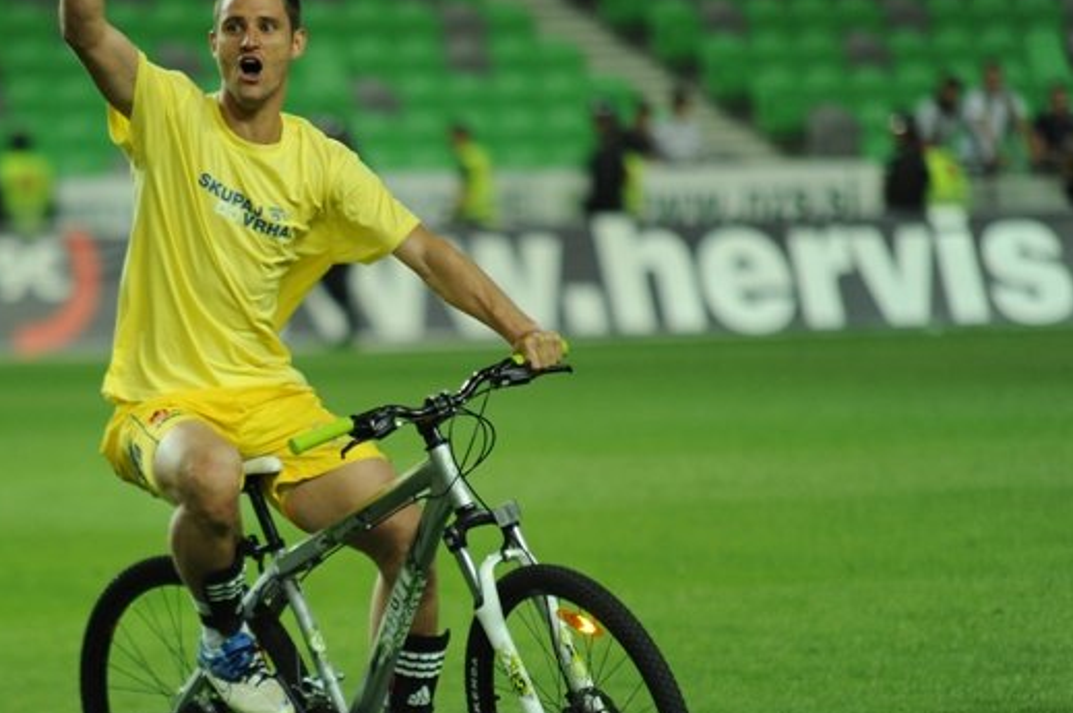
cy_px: 384
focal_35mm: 308
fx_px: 9171
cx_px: 345
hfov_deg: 6.7
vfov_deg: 4.5
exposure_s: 1/800
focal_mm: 200
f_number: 2.8
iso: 800
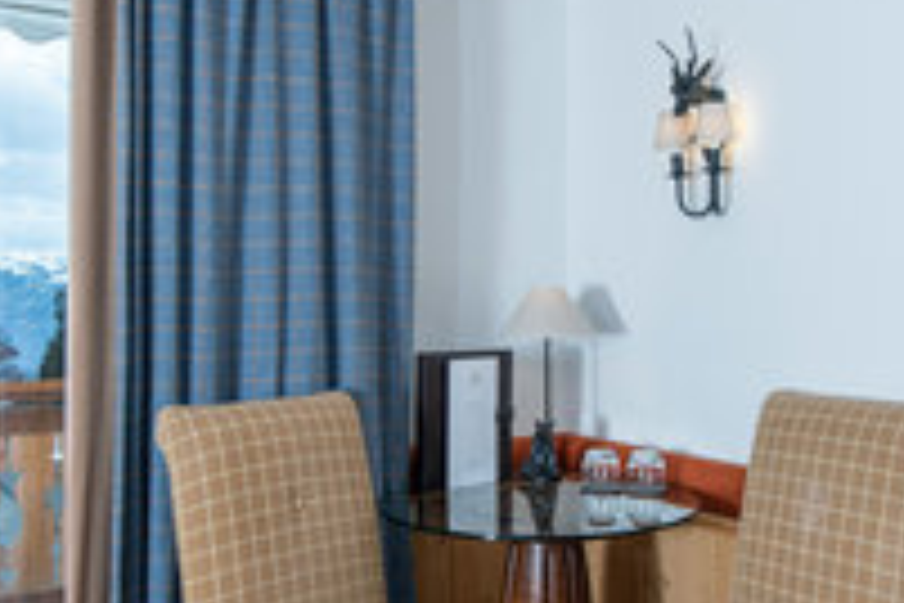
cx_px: 531
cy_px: 328
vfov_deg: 31.2
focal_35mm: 43
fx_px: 1080
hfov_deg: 45.2
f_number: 8
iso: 250
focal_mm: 18
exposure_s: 1/250
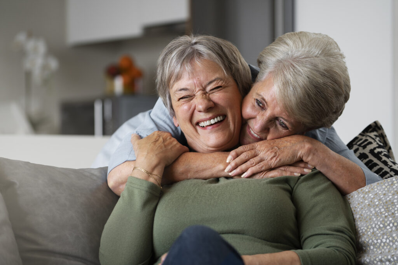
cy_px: 132
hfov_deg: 15.0
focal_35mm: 137
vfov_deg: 10.0
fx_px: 1515
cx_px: 199
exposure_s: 1/200
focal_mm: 137
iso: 200
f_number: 4
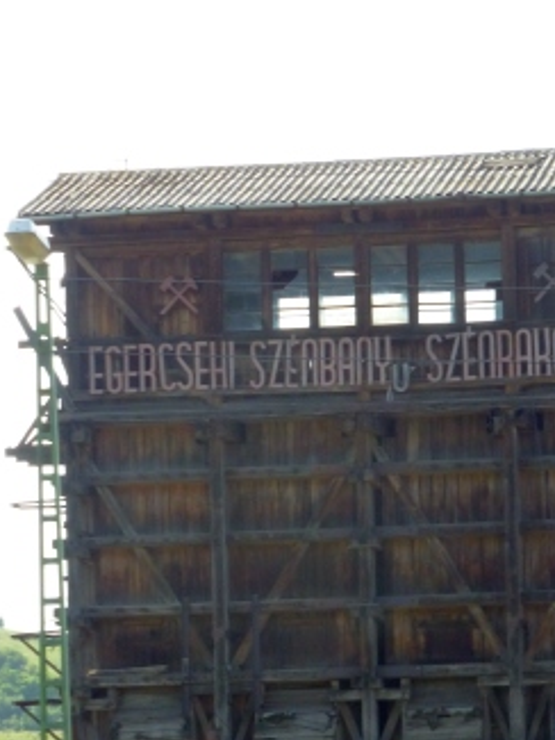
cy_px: 647
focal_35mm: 205
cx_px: 416
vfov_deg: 9.6
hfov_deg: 7.2
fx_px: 4379
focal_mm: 18.2
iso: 160
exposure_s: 1/320
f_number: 5.3
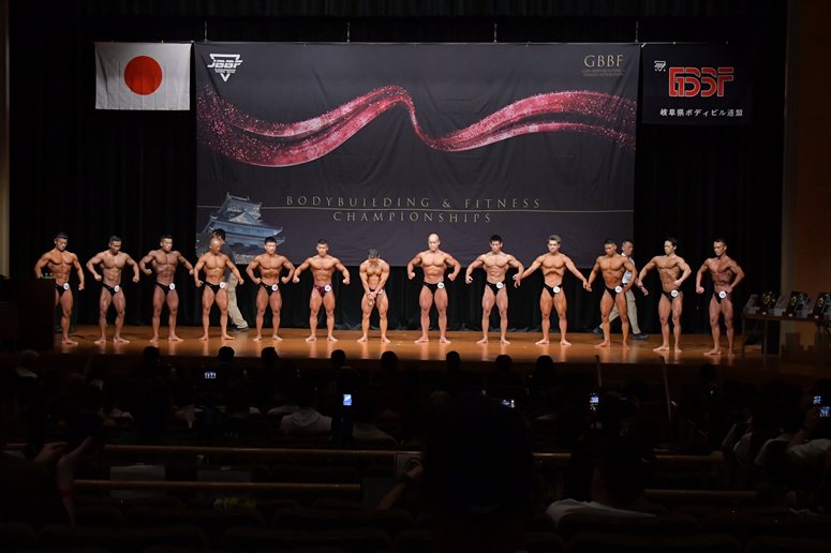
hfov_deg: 31.9
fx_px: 1454
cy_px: 276
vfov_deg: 21.6
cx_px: 416
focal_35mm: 63
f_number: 5.6
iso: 5000
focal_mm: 42
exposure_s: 1/400
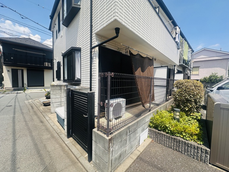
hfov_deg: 102.1
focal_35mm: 14
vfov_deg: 85.7
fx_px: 93
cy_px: 86
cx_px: 114
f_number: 2.2
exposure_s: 1/1082
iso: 50
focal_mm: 2.22
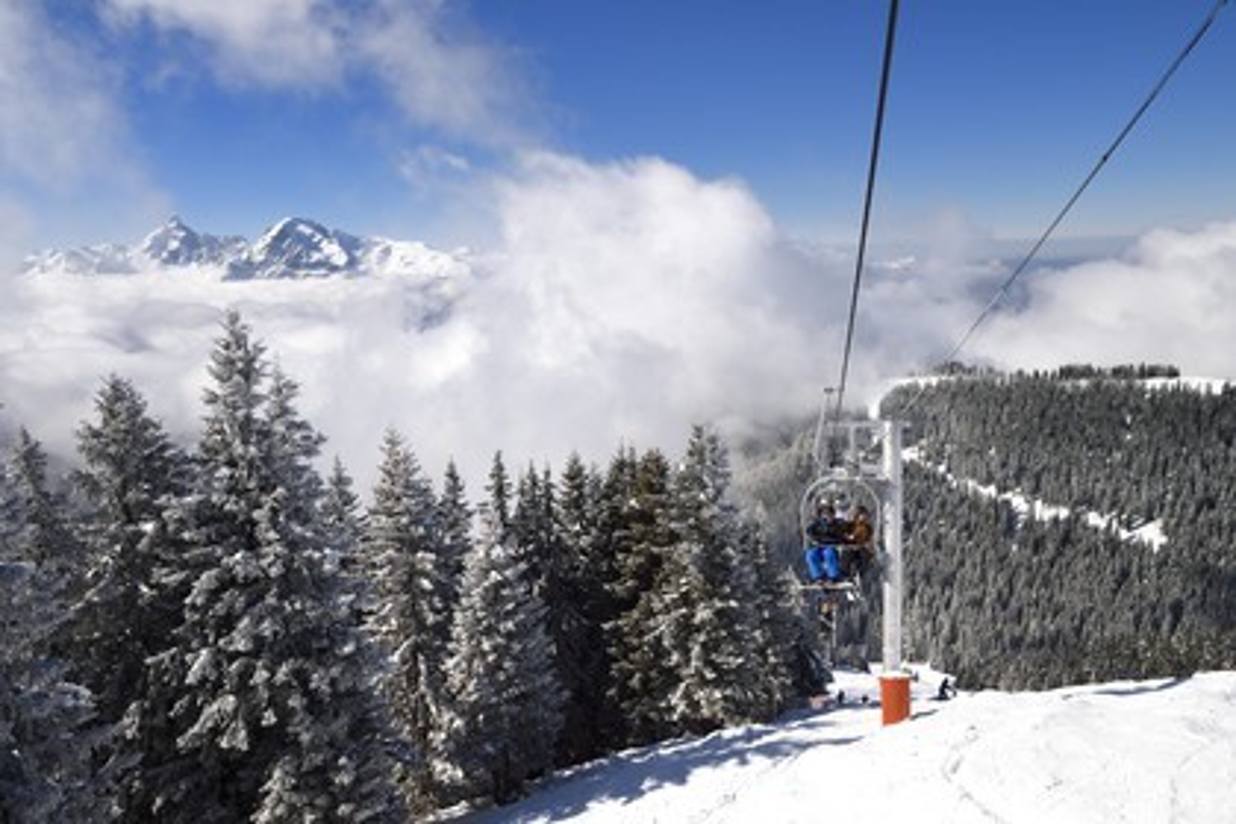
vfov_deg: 53.1
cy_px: 412
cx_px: 618
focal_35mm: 24
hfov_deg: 73.7
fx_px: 824
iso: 200
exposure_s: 1/400
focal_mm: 24
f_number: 14
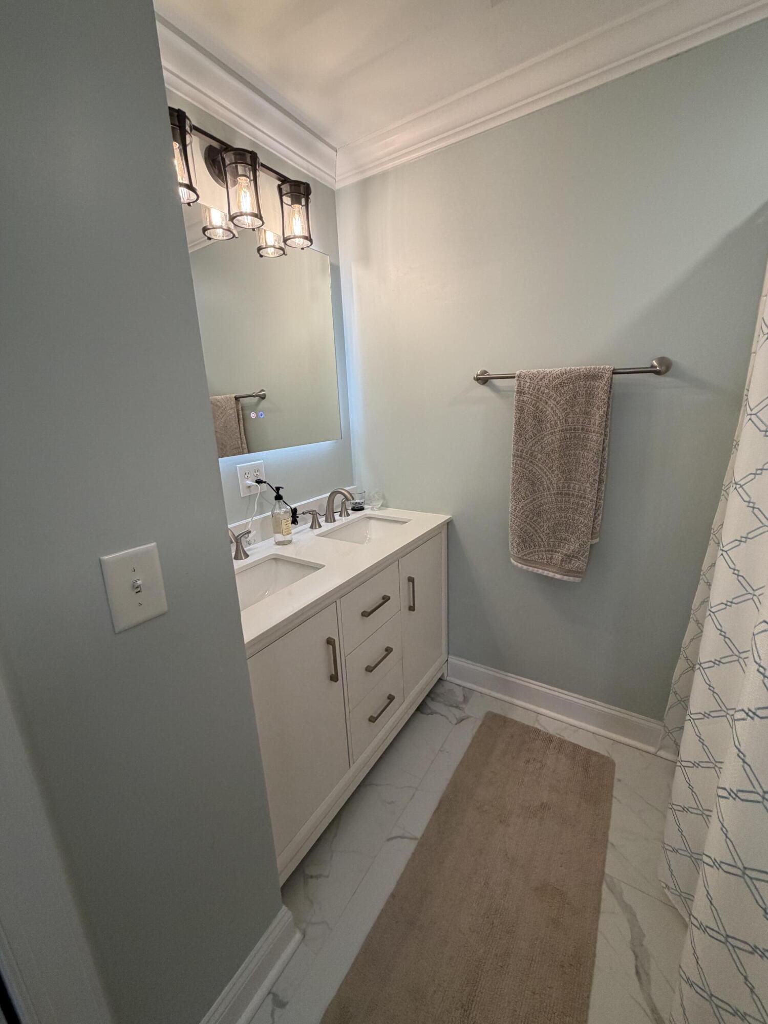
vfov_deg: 102.1
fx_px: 414
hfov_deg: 85.7
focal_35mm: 14
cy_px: 512
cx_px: 384
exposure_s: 1/120
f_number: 2.2
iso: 200
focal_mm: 2.22
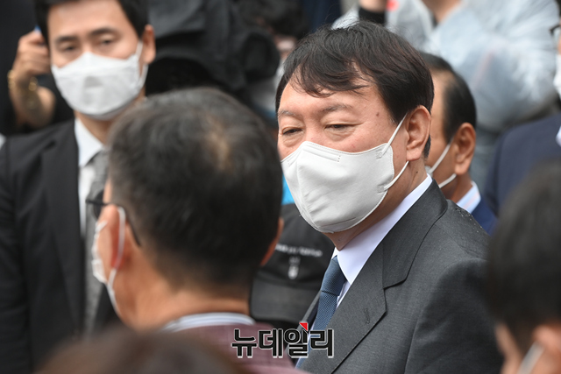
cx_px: 280
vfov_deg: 10.2
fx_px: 2104
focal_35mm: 135
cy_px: 187
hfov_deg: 15.2
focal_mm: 135
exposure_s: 1/250
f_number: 5
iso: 800
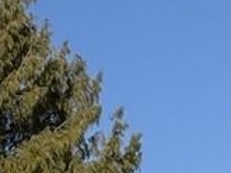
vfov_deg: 4.9
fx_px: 1943
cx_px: -333
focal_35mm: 291
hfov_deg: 6.5
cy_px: 516
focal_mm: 6.76
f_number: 1.78
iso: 80
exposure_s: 1/4587
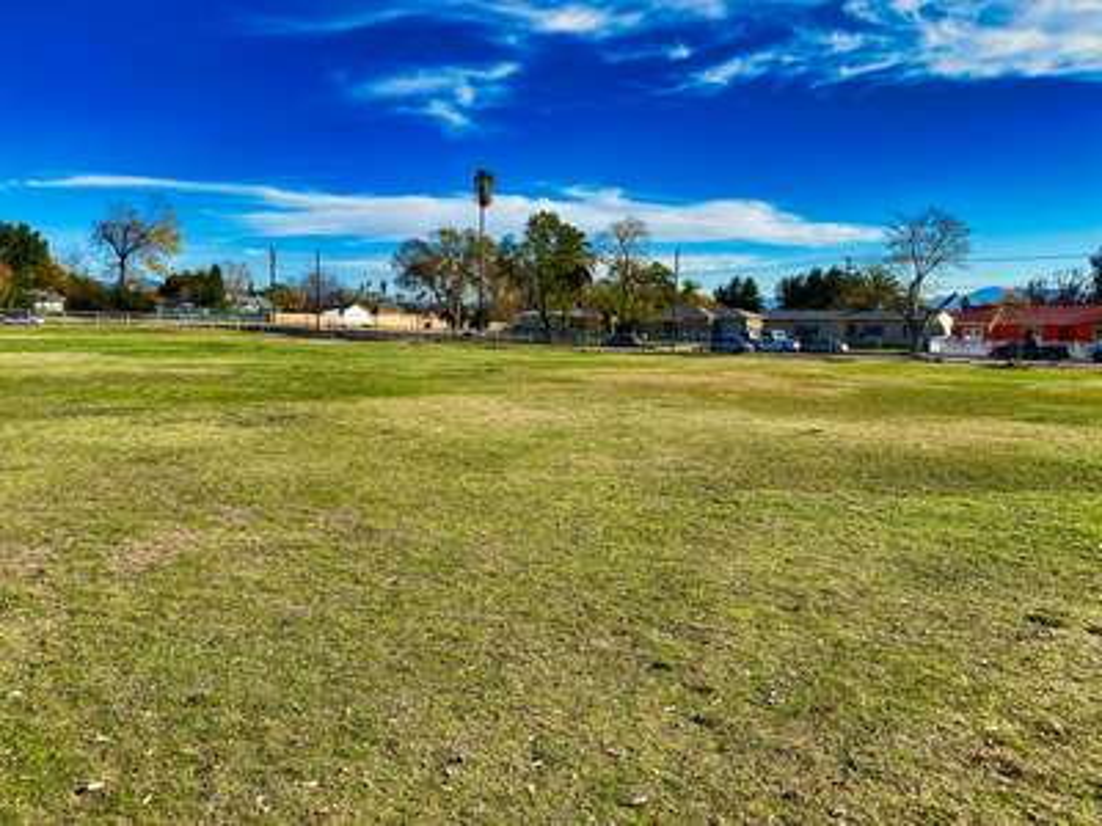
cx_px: 551
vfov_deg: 53.1
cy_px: 413
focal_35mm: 26
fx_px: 828
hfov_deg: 67.3
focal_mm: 4.25
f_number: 1.8
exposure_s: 1/2695
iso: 32
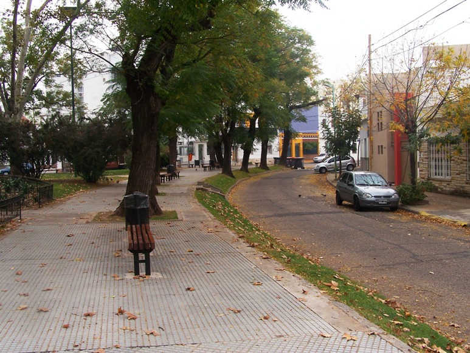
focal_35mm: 38
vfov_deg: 37.7
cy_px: 176
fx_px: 516
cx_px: 235
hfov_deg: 49.0
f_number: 6.3
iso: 80
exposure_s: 1/80
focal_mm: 6.3
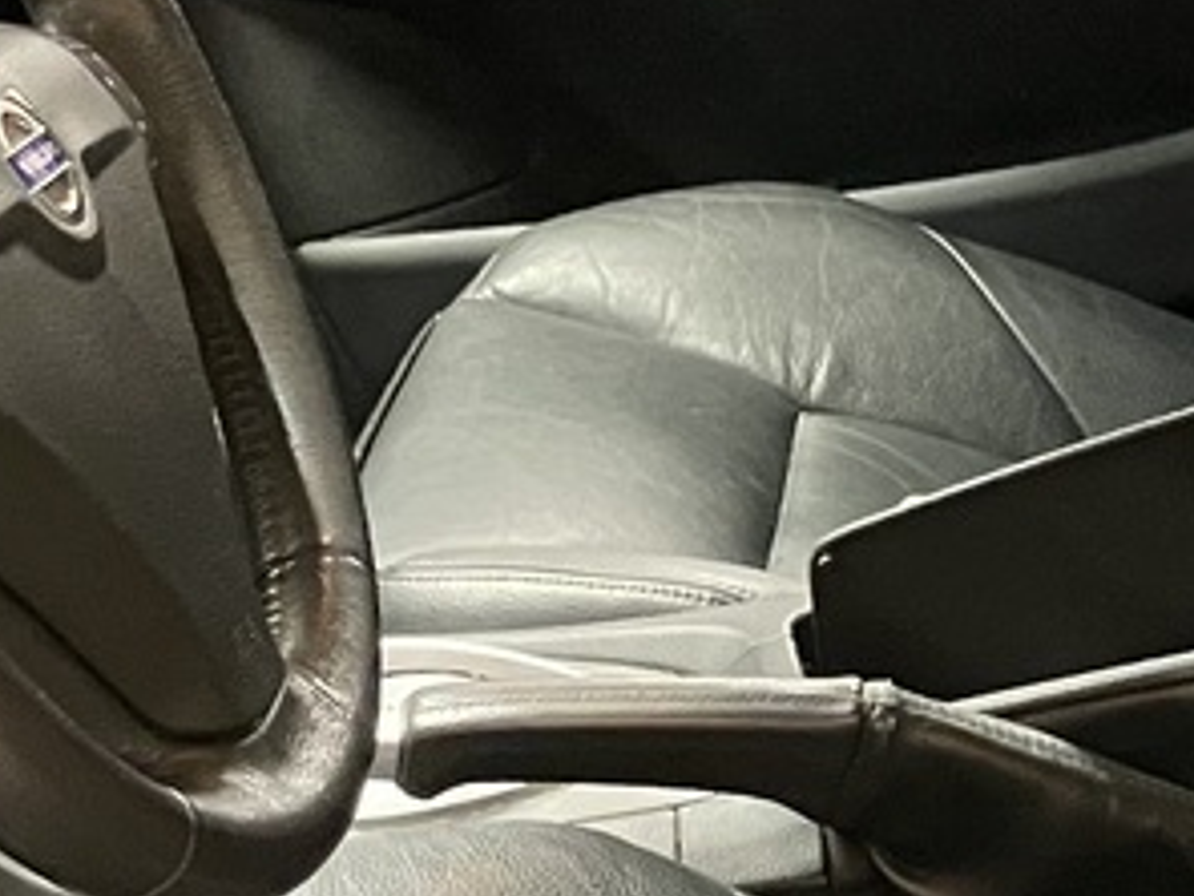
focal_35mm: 136
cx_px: 972
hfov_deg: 14.4
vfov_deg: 10.9
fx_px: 4691
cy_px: 767
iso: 500
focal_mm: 3.99
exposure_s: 1/30
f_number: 1.8
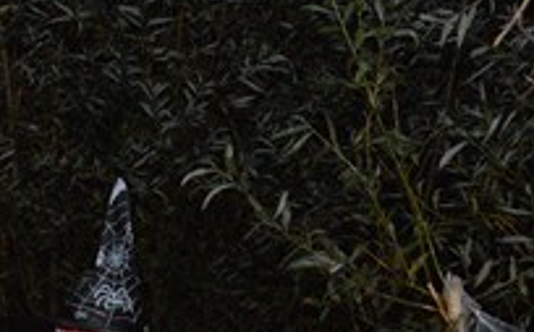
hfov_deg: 13.2
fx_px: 2268
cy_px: 614
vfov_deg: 8.1
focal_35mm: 156
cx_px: -42
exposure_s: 1/60
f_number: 4
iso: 3200
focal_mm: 26
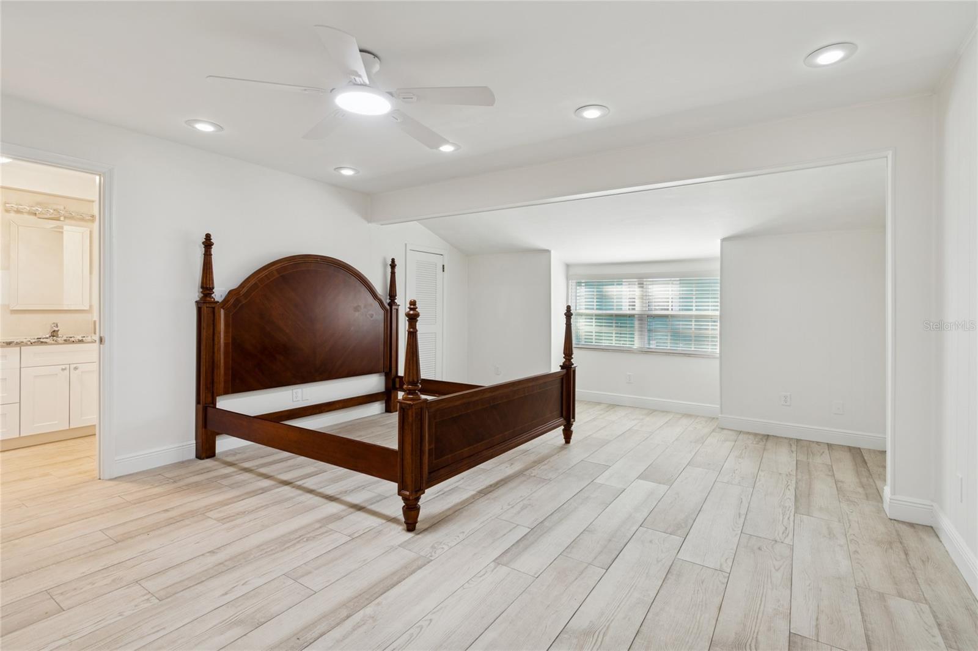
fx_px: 407
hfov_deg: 100.4
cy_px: 326
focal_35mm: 15
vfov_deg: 77.3
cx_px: 489
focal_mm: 10
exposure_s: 1/5
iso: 100
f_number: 7.1
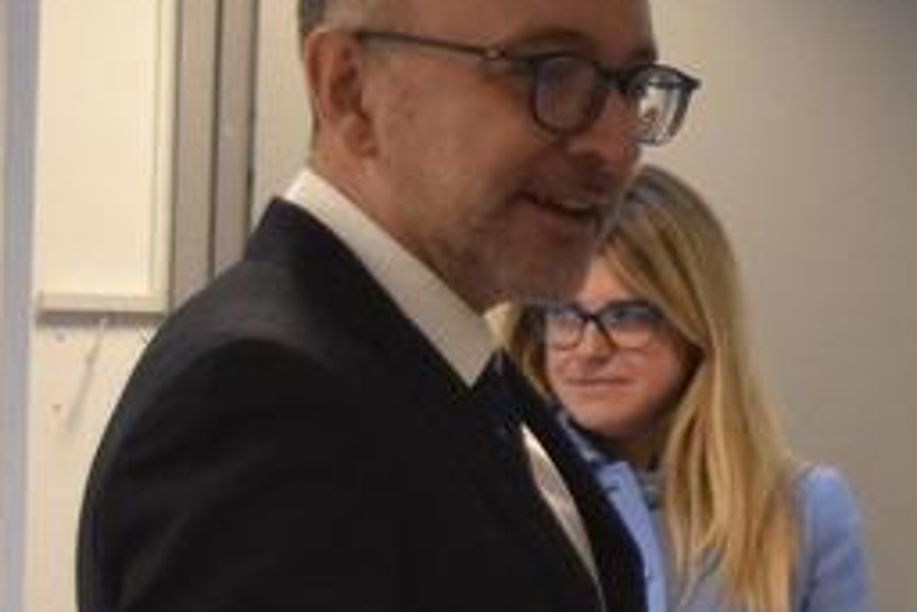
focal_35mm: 204
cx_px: 1793
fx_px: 5199
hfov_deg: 9.5
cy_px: 565
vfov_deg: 6.7
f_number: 4.5
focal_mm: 34
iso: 1800
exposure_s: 1/60
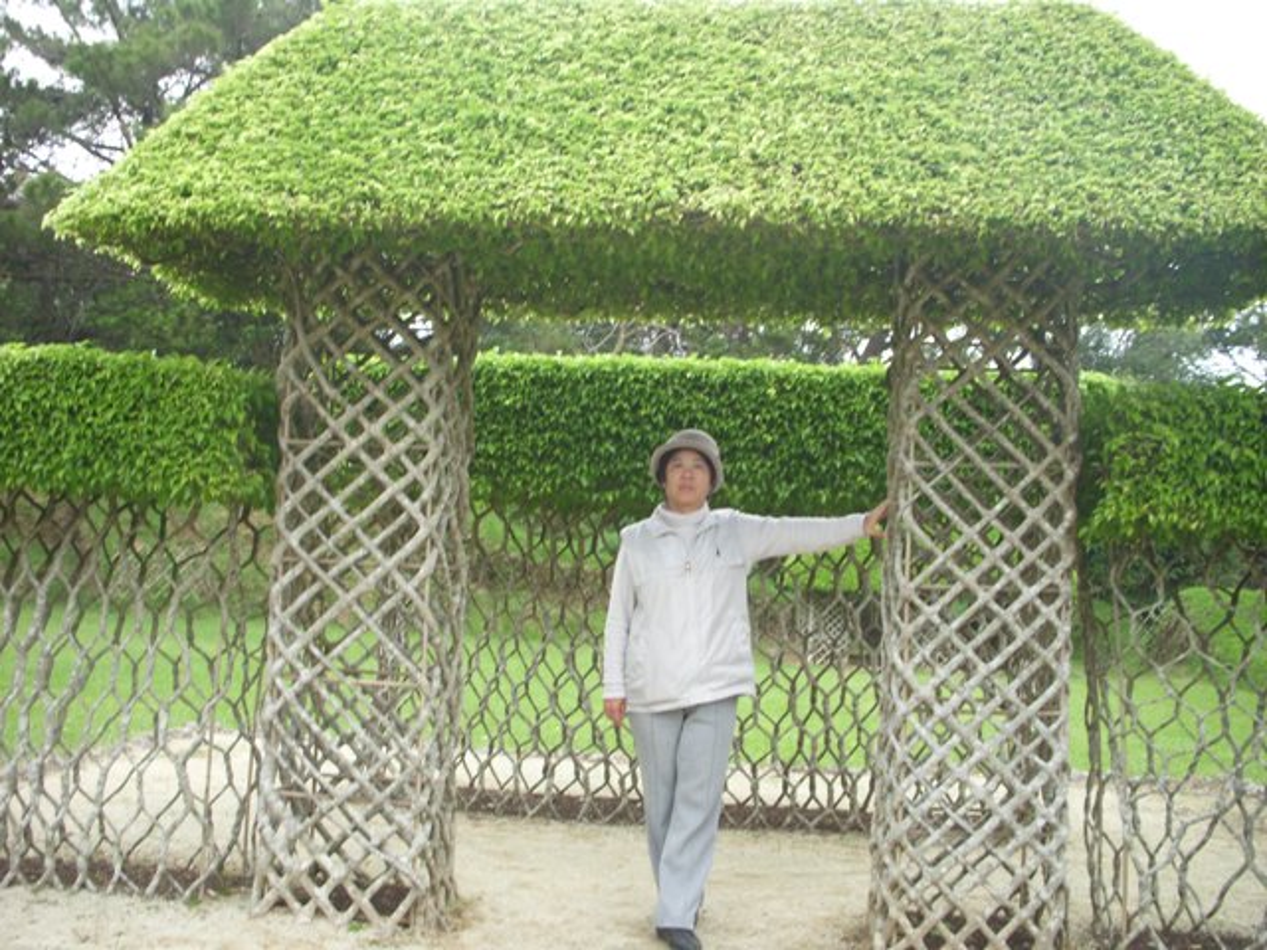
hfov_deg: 49.0
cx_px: 634
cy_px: 475
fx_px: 1391
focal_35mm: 38
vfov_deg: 37.7
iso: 100
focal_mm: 6.3
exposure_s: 1/30
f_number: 3.3
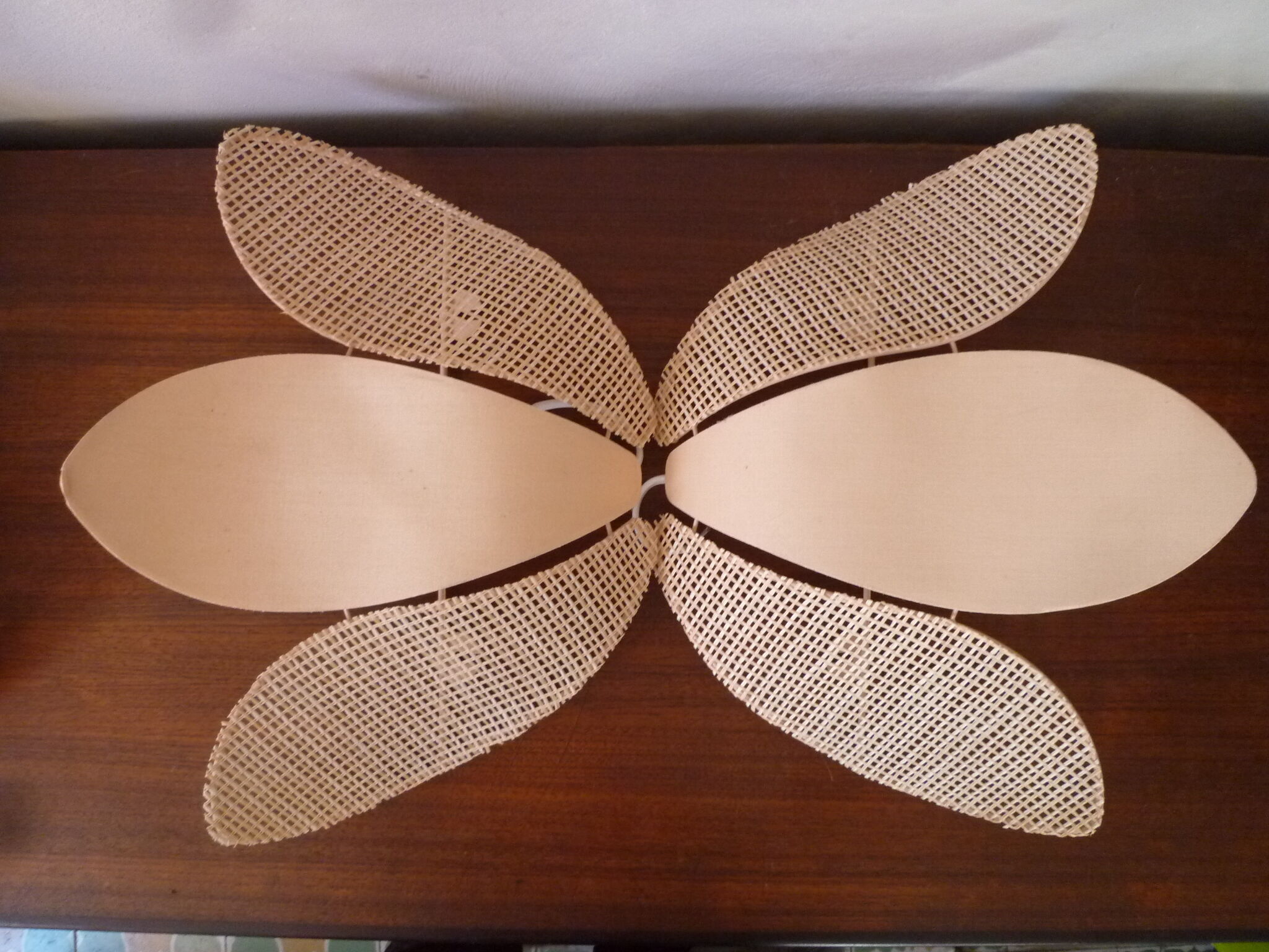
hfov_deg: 69.4
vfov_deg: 54.9
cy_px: 476
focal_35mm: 25
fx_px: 916
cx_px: 634
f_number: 2.8
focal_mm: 4.5
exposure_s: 1/13
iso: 400
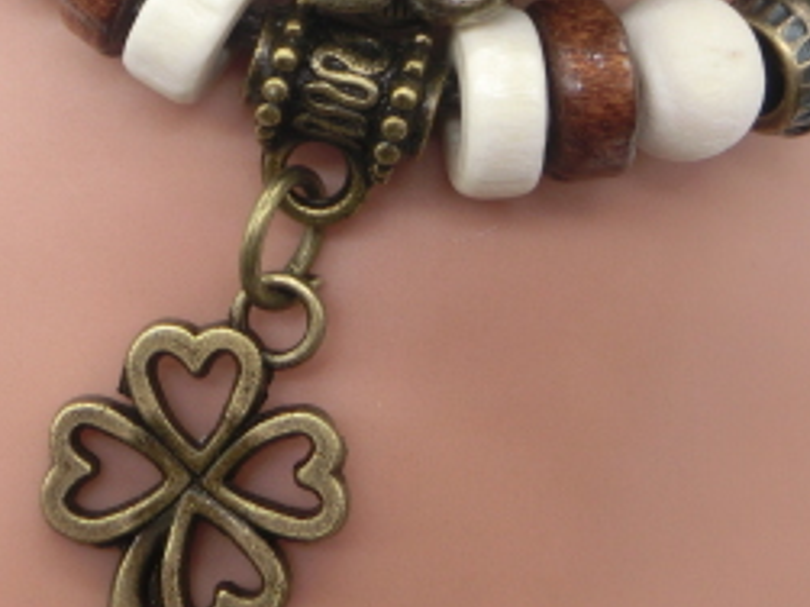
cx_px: 287
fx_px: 2269
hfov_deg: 20.2
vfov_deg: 14.9
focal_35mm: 97
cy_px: -65
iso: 80
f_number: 3.9
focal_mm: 6.67
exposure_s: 1/125
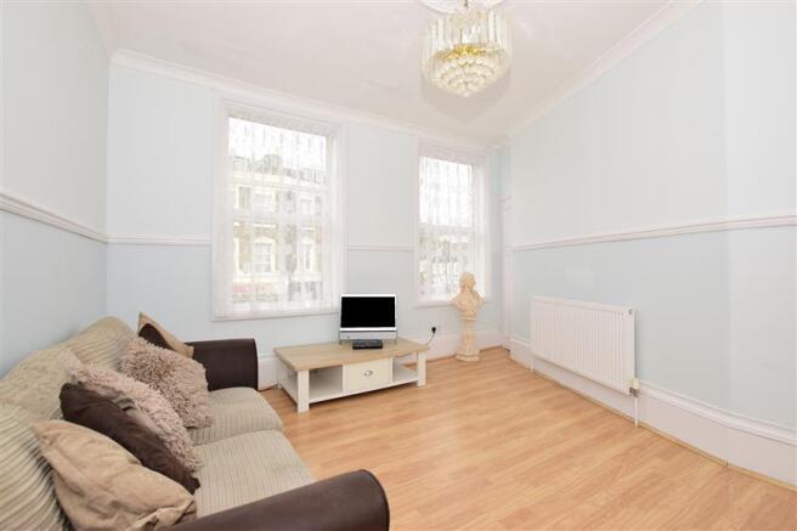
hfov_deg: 100.4
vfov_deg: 77.3
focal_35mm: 15
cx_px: 398
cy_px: 266
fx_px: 332
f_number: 7.1
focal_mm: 10
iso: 400
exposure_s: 1/125
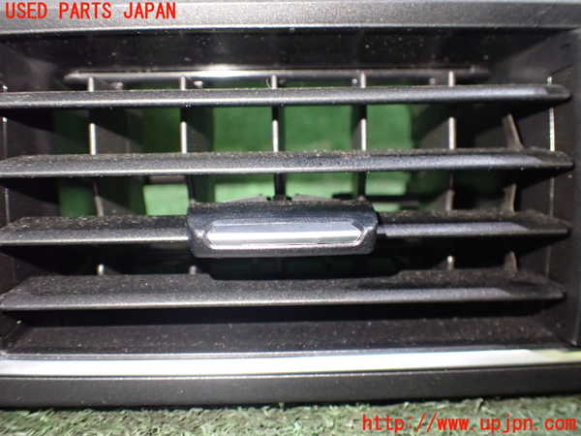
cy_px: 218
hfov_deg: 60.0
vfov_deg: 46.8
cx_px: 290
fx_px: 504
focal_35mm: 30
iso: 800
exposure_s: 1/30
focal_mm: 5.4
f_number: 2.3
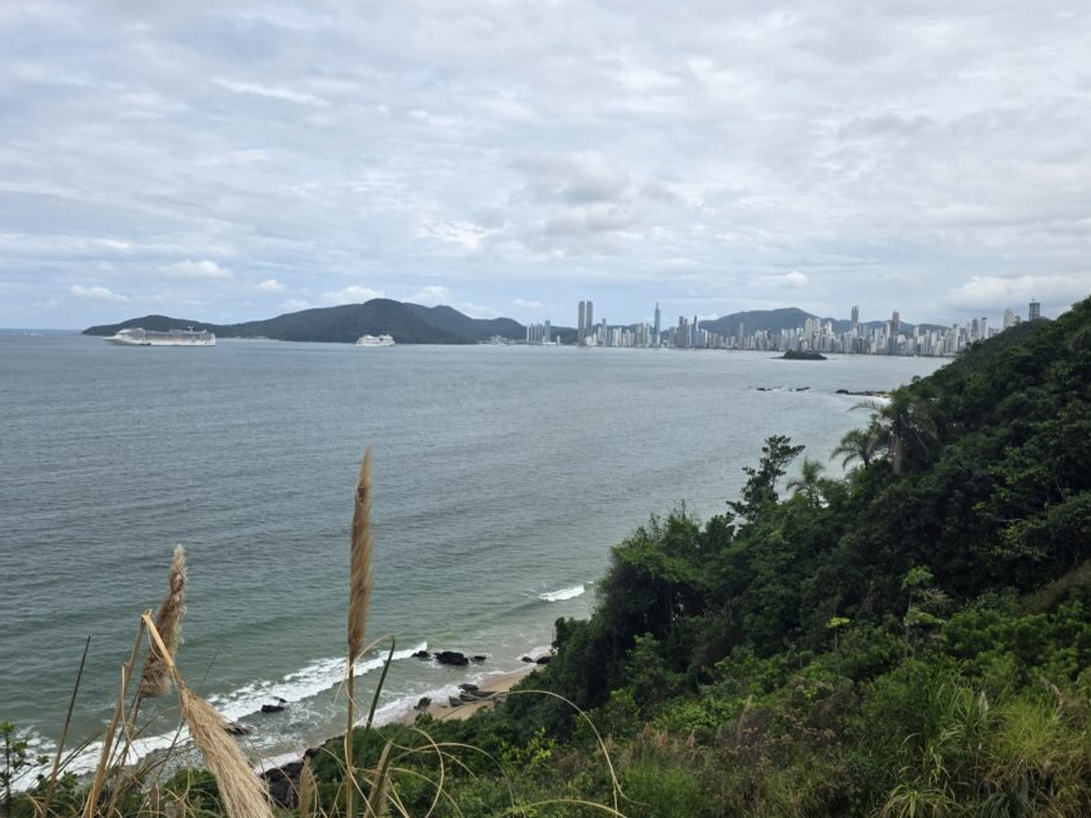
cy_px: 408
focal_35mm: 27
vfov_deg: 51.4
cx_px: 546
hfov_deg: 65.3
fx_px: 851
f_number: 1.7
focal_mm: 6.3
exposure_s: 1/6355
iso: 80
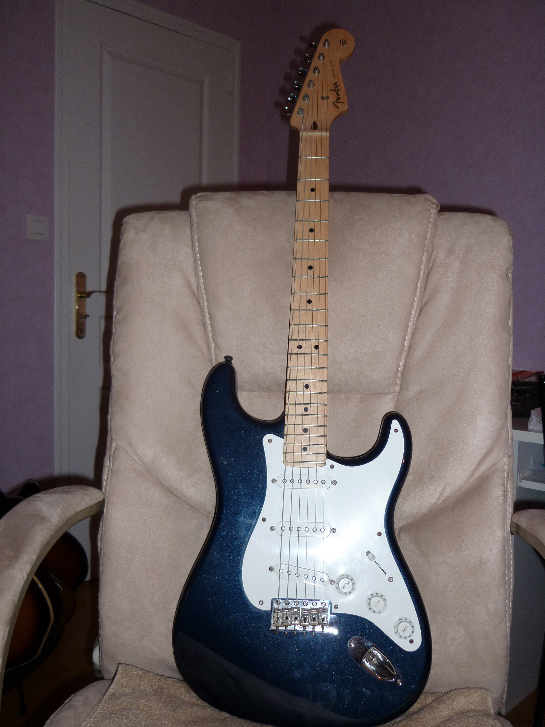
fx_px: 693
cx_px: 272
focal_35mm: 33
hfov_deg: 42.9
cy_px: 364
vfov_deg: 55.4
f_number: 2.8
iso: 100
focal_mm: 5.5
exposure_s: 1/30
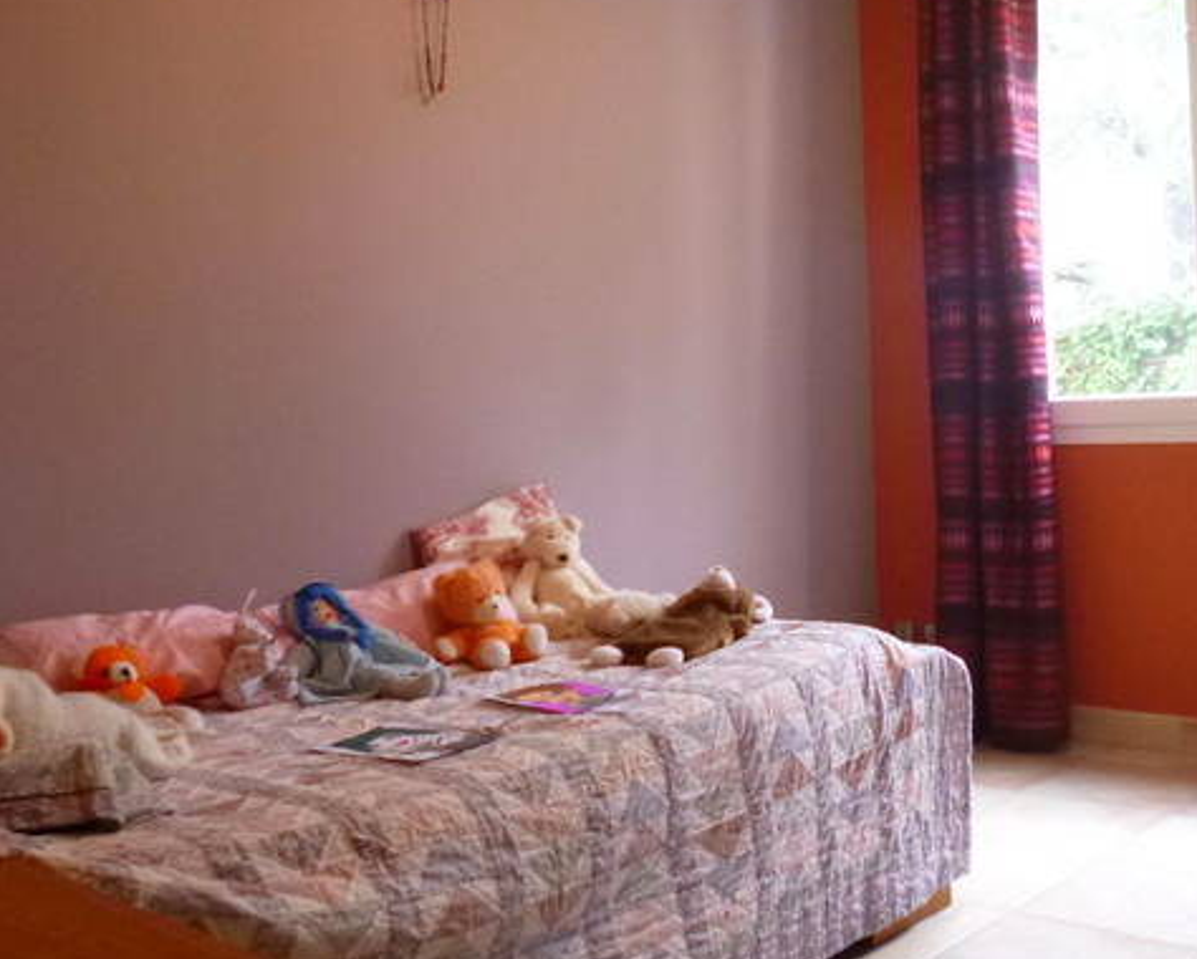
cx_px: 750
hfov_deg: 46.4
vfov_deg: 38.0
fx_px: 1383
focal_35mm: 39
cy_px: 346
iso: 400
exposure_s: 1/30
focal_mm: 4.3
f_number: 2.5
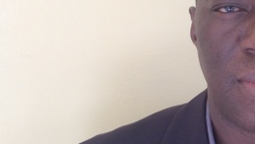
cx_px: 231
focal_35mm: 86
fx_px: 582
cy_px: 66
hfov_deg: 24.0
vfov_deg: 14.1
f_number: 2.4
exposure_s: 1/30
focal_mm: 3.3
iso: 32
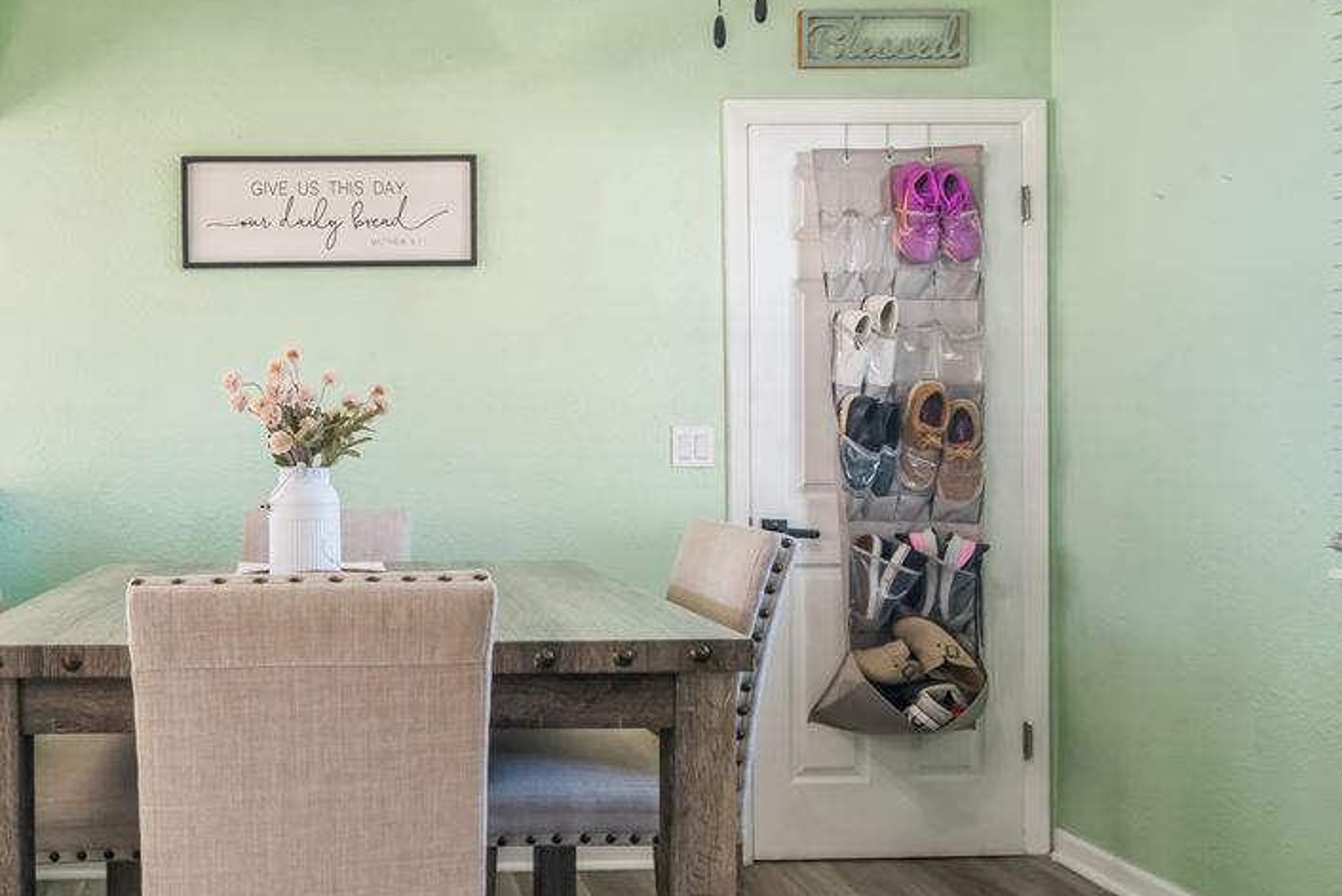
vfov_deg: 45.0
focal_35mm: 29
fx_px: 1081
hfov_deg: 60.2
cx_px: 335
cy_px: 433
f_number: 10
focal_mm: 16
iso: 400
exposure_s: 1/3.33
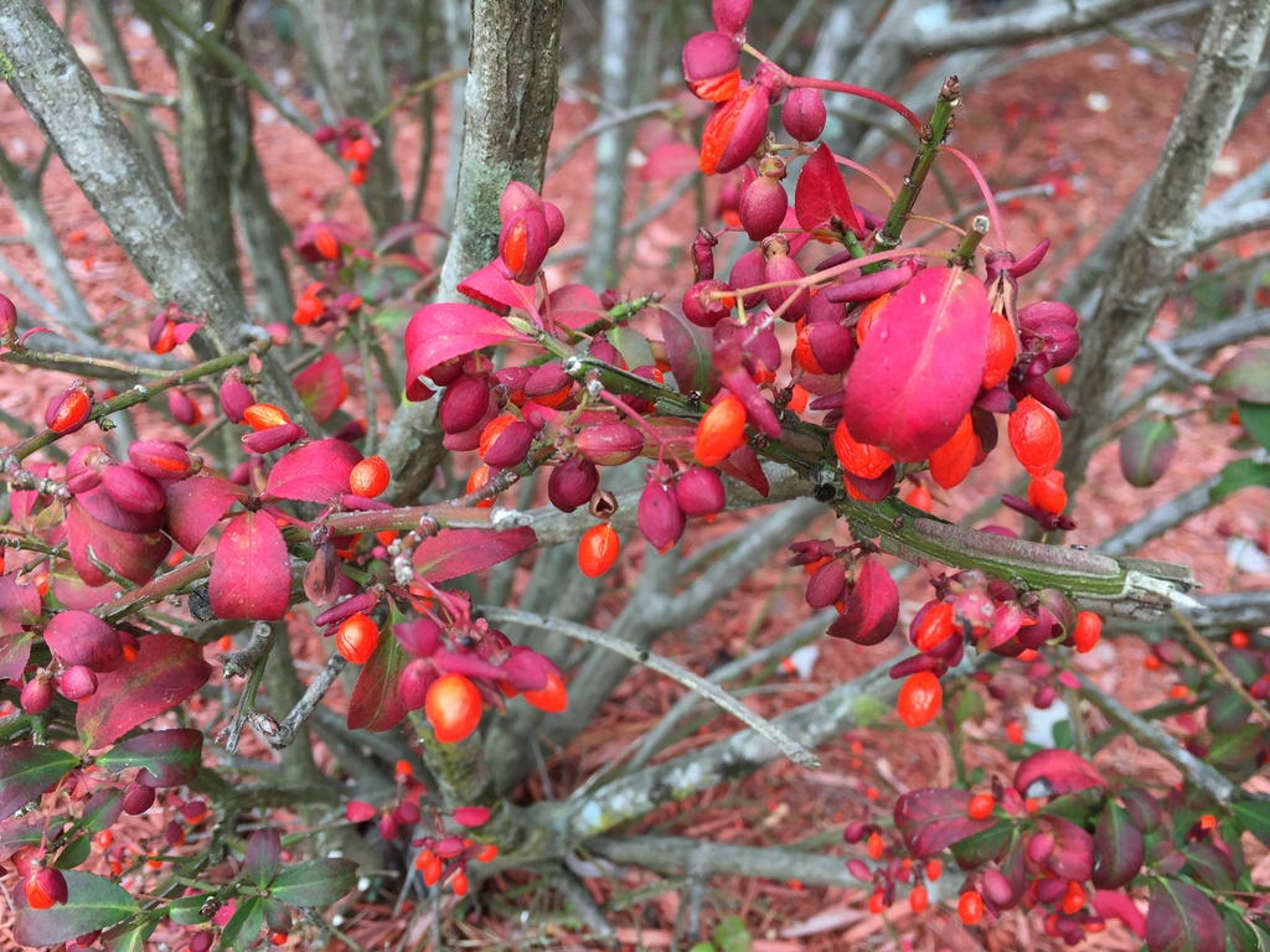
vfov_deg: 48.2
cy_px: 476
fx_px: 1064
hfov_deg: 61.7
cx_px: 635
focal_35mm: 29
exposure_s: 1/60
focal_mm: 4.15
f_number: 2.2
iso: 40
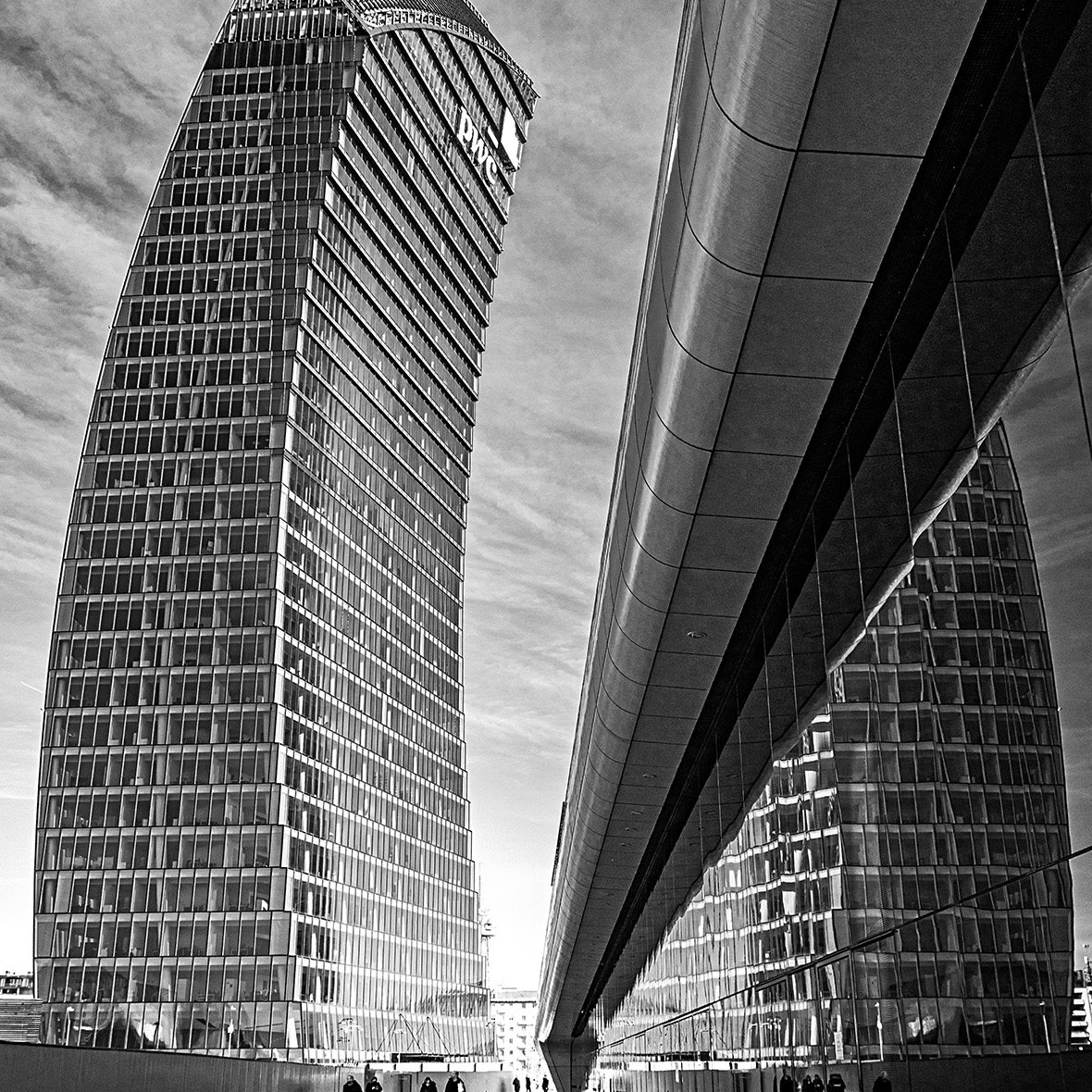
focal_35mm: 35
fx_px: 1249
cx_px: 539
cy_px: 584
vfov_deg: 47.2
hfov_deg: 47.2
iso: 100
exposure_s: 1/320
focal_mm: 18
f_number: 8
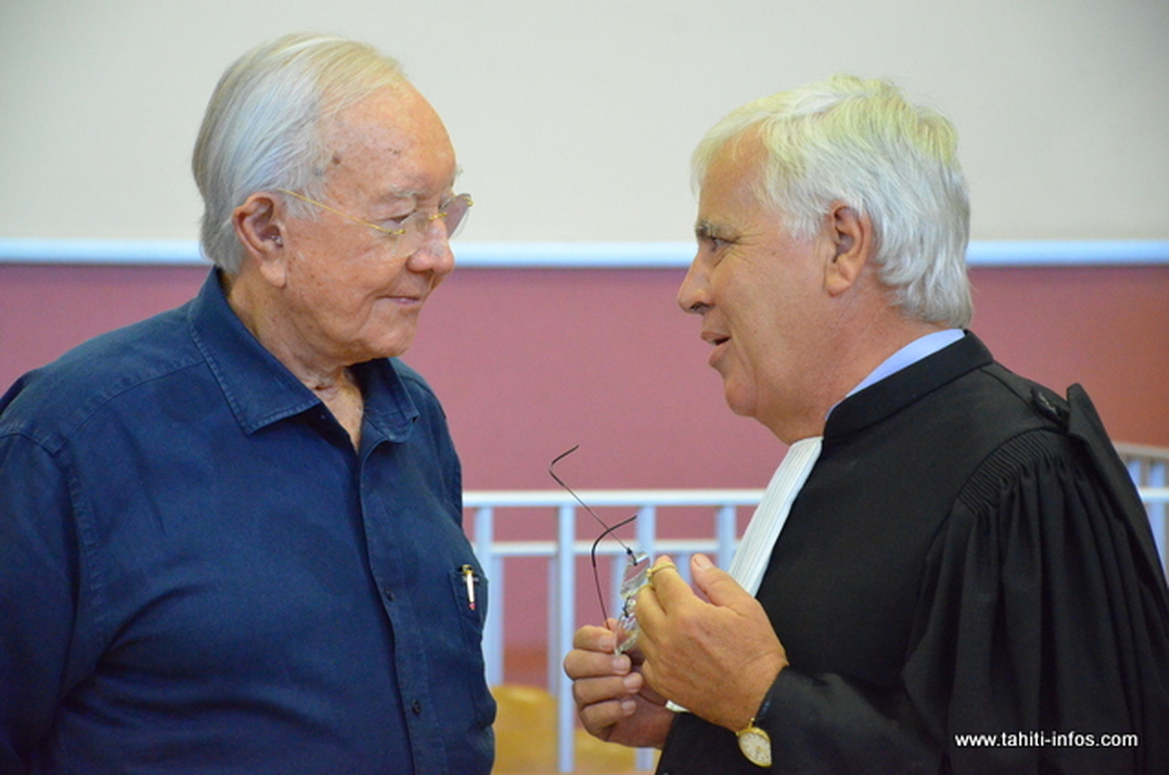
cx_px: 584
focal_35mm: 135
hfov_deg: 15.2
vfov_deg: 10.1
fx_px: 4375
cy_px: 388
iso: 6400
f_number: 6.3
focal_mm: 90
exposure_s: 1/160
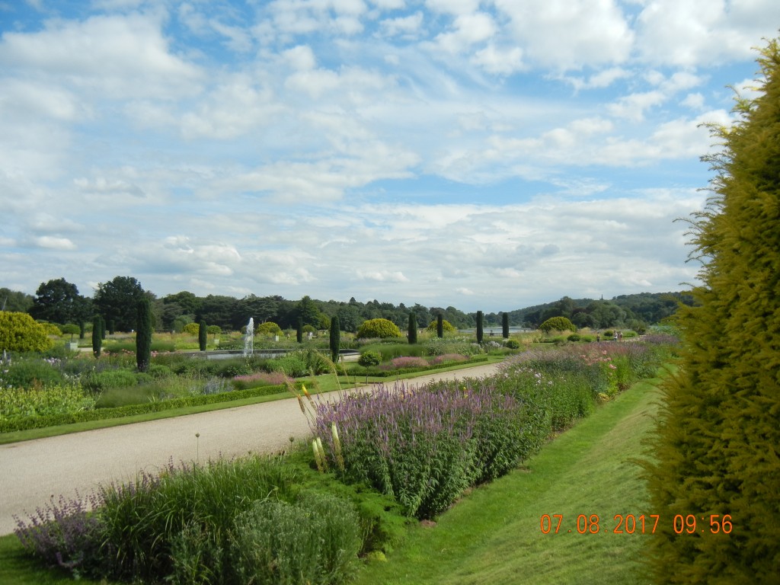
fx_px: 676
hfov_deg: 60.0
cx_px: 390
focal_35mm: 30
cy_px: 292
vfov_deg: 46.8
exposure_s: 1/484
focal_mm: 5.4
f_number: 7
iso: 160
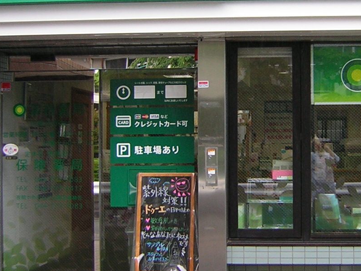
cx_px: 291
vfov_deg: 20.4
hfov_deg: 26.5
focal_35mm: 72
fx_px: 751
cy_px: 119
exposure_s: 1/108
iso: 50
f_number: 2.6
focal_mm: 4.7
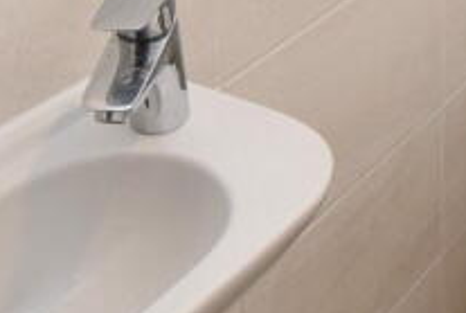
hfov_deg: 21.7
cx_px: 500
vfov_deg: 15.0
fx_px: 1155
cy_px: -39
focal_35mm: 89
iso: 1600
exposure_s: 1/80
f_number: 8
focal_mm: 12
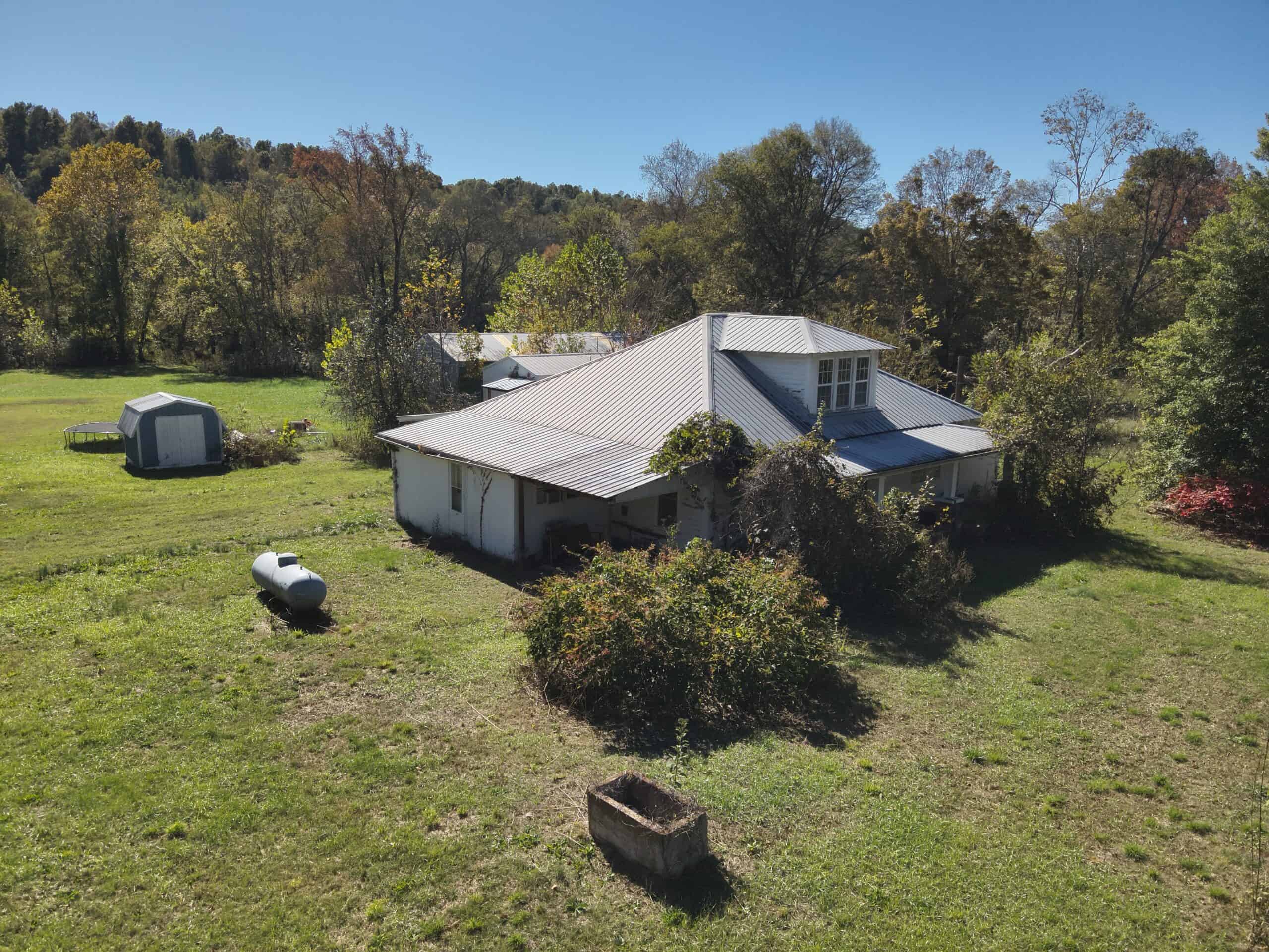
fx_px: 880
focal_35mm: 24
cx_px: 634
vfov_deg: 56.8
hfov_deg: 71.6
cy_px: 476
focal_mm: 4.4
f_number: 2.8
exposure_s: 1/1250
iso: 100
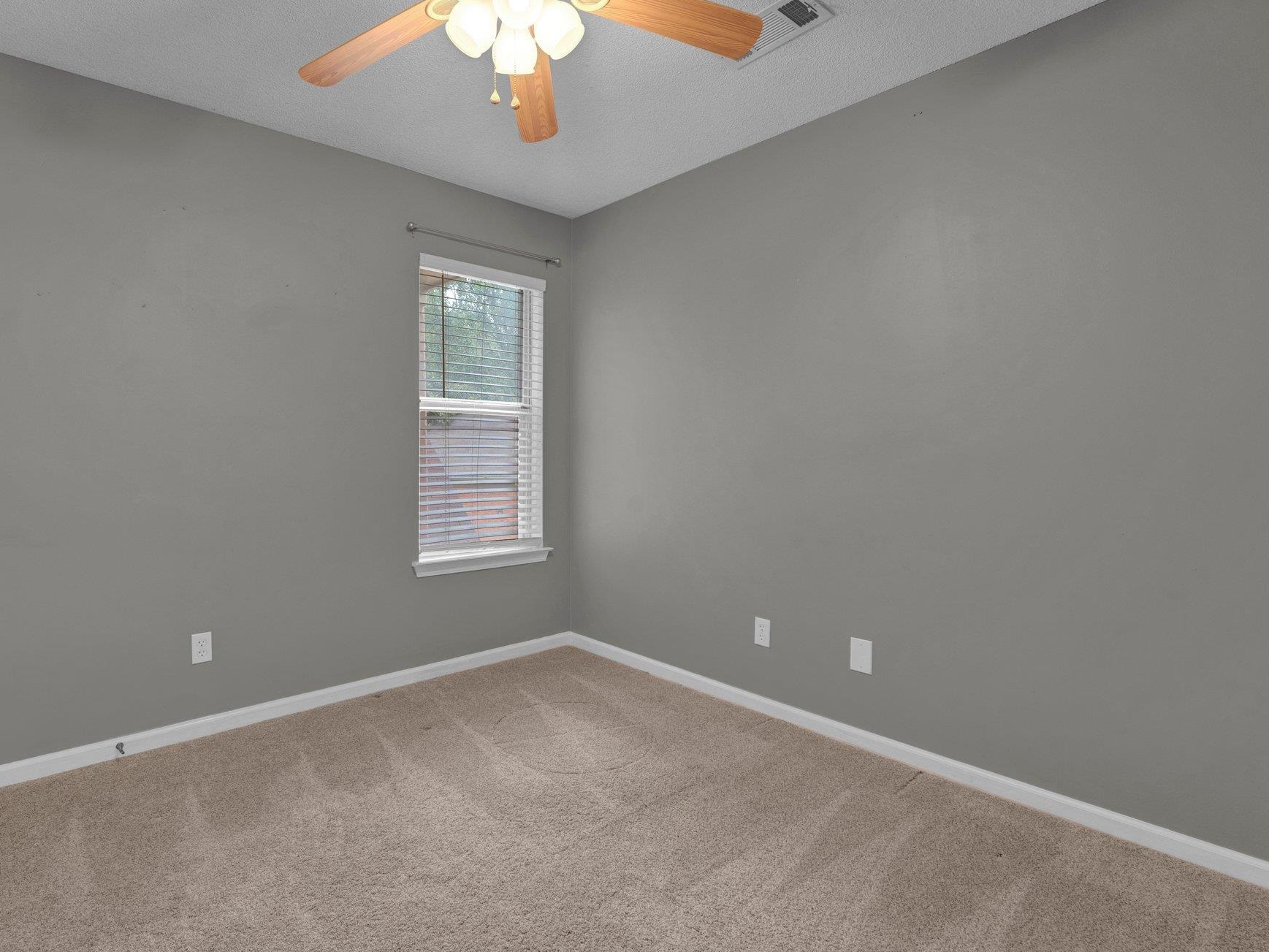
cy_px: 492
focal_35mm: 17
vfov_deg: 74.7
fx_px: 623
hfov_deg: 90.5
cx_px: 549
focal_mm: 15
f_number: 8
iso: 1000
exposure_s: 1/13
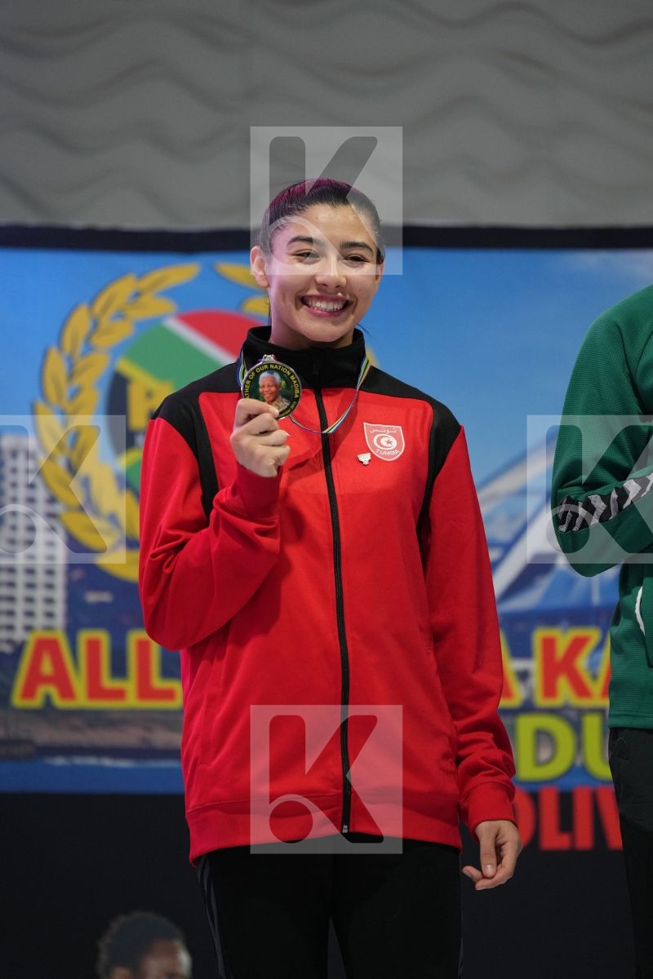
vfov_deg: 10.3
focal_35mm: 200
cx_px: 326
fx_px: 5441
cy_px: 490
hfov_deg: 6.9
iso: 2500
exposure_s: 1/250
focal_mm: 200
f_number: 2.8
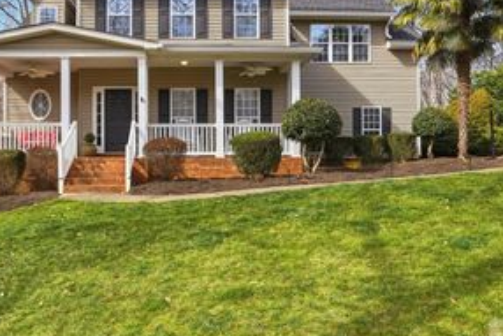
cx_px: 186
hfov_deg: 64.4
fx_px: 391
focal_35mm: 28
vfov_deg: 45.7
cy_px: 111
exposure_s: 1/500
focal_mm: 16
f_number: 11
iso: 50
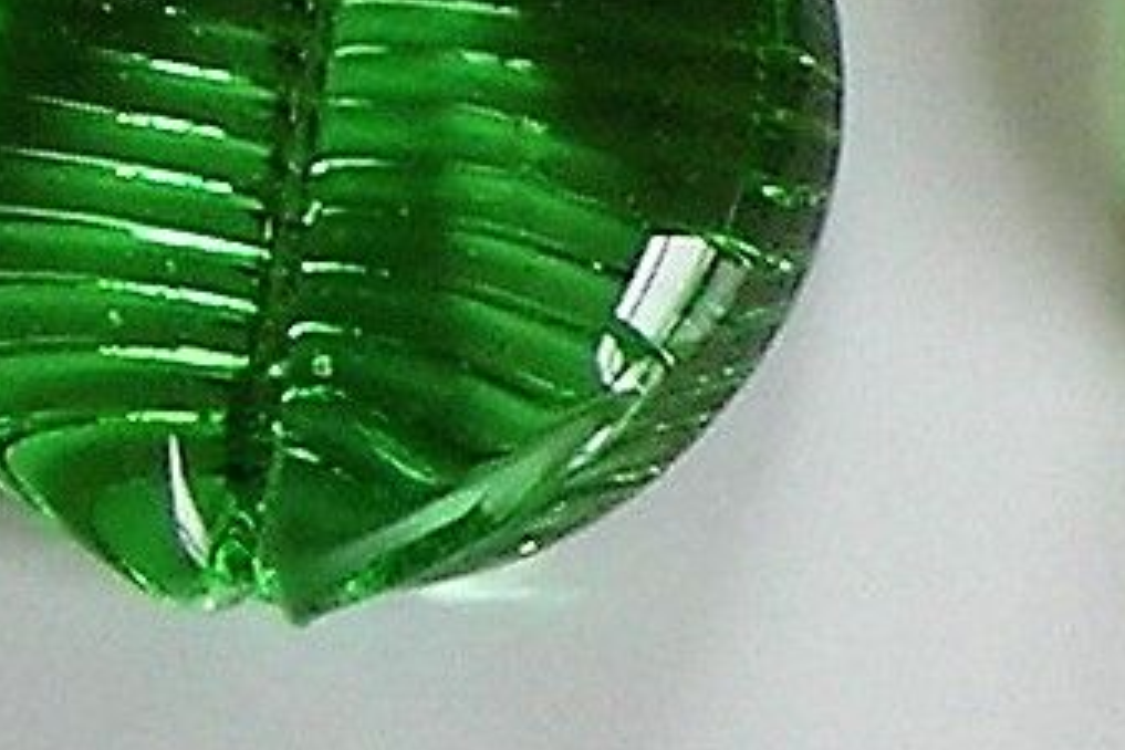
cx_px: 3614
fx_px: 8656
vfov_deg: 4.9
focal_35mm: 277
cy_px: -83
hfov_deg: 6.6
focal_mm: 7.8
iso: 64
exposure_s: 1/61.7
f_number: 2.8
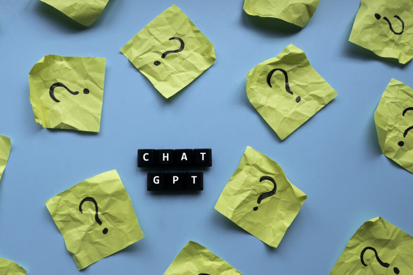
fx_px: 424
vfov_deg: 35.9
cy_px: 154
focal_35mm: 37
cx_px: 176
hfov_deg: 51.7
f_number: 3.2
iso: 200
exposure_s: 1/125
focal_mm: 13.9
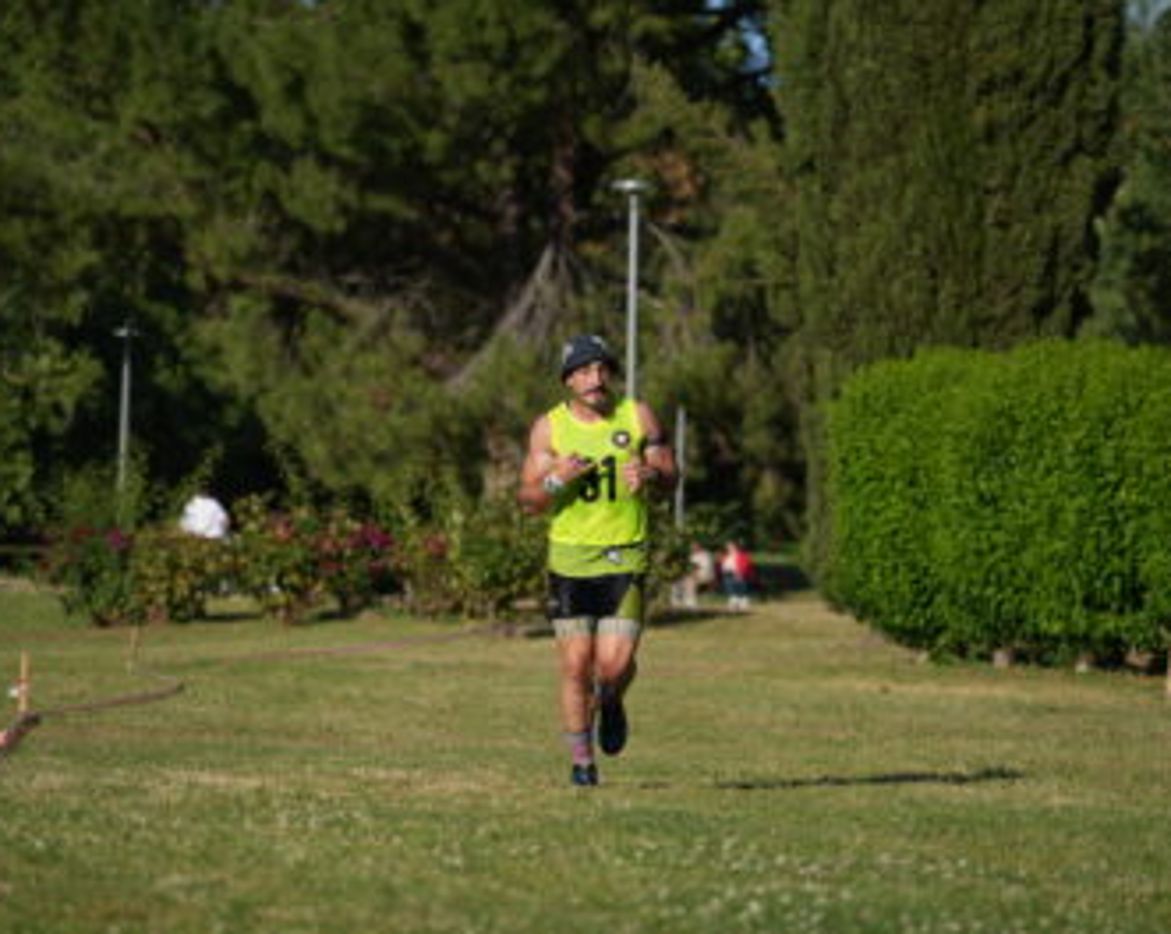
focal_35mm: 192
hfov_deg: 10.1
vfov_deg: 8.0
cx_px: 545
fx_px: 6646
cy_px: 469
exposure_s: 1/1250
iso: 100
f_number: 4
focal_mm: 169
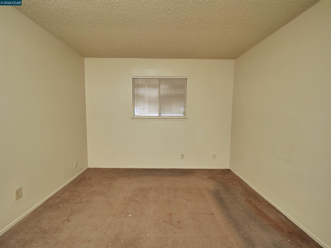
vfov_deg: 85.7
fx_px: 134
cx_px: 166
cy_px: 124
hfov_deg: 102.1
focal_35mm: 14
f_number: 2.8
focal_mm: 7
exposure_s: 1/160
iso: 800
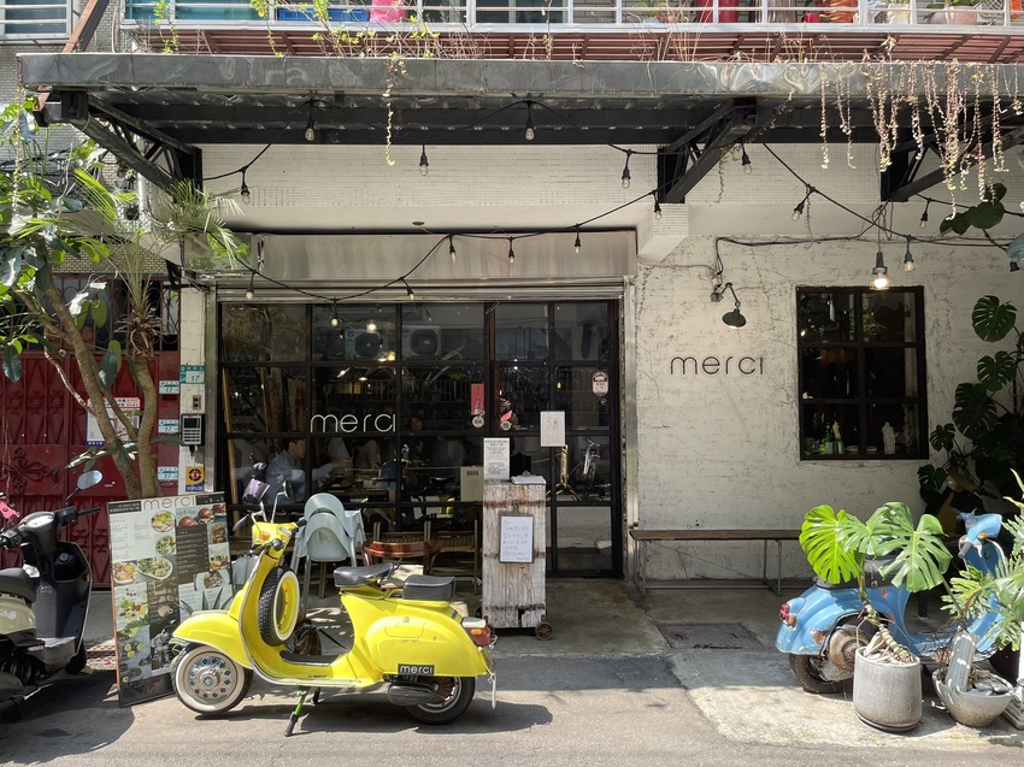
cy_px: 384
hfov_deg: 67.3
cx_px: 512
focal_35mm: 26
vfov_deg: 53.0
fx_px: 769
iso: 50
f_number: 1.6
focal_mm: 4.2
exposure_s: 1/392
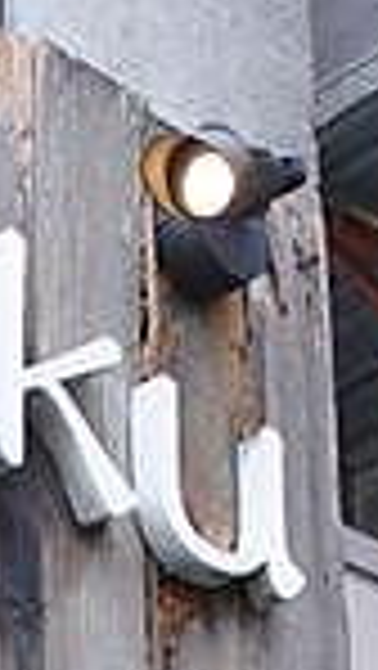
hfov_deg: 6.4
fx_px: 3291
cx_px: -374
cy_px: 1353
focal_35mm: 185
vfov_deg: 10.6
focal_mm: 22
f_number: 4
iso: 200
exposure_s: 1/160
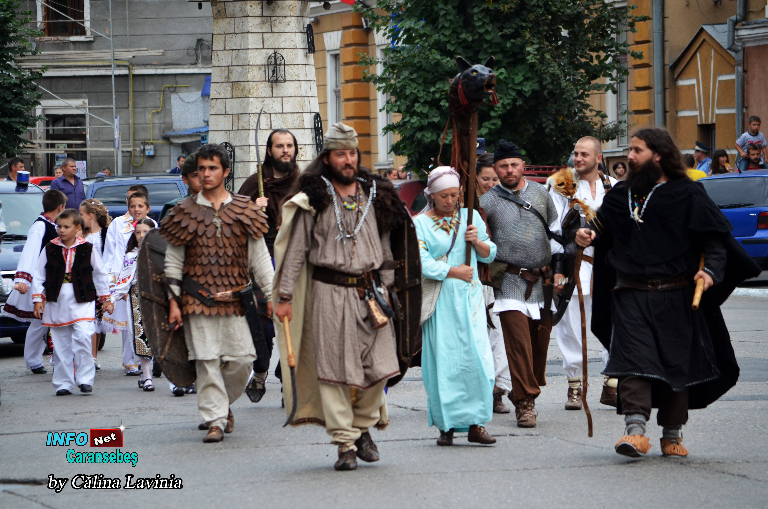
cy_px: 254
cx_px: 384
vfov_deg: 6.3
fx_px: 4630
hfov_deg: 9.5
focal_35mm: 218
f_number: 5
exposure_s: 1/400
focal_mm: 145
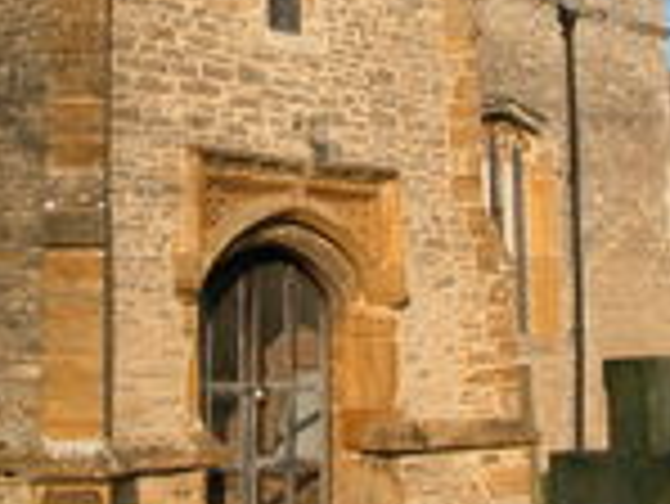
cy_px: 99
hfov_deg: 20.8
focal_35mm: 94
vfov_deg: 15.6
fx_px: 1821
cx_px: 351
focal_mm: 8.9
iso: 100
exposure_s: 1/276
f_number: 6.3
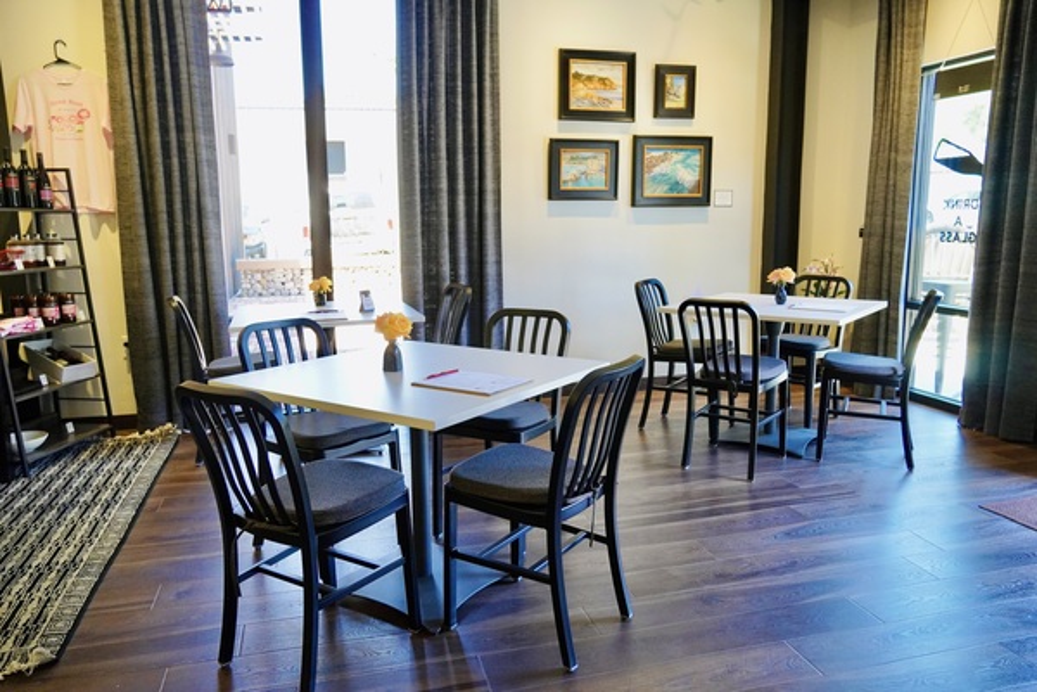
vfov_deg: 47.9
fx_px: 778
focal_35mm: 27
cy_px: 346
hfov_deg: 67.4
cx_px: 518
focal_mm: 18
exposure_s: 1/160
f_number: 4
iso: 1250
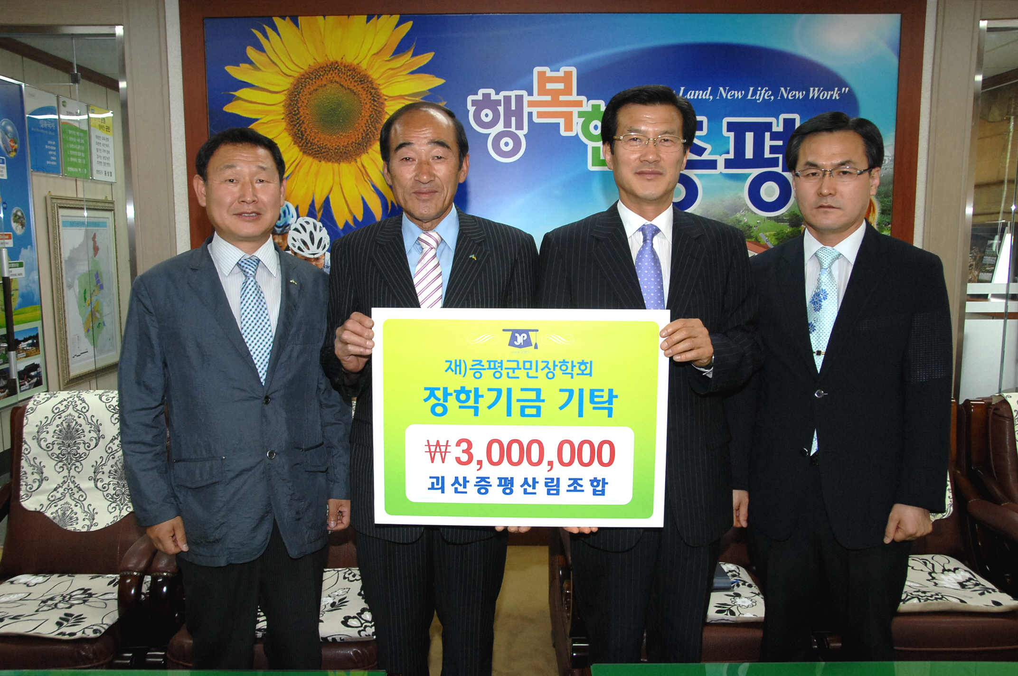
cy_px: 338
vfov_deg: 43.5
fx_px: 847
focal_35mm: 30
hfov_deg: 62.0
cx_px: 509
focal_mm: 20
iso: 400
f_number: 5.6
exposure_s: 1/60
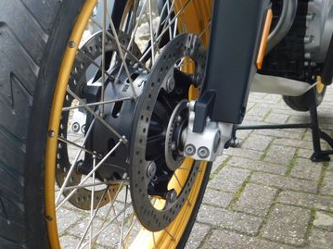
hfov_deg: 45.2
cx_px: 115
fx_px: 394
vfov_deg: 35.0
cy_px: 148
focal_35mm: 41
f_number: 3
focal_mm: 4
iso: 125
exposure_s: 1/200
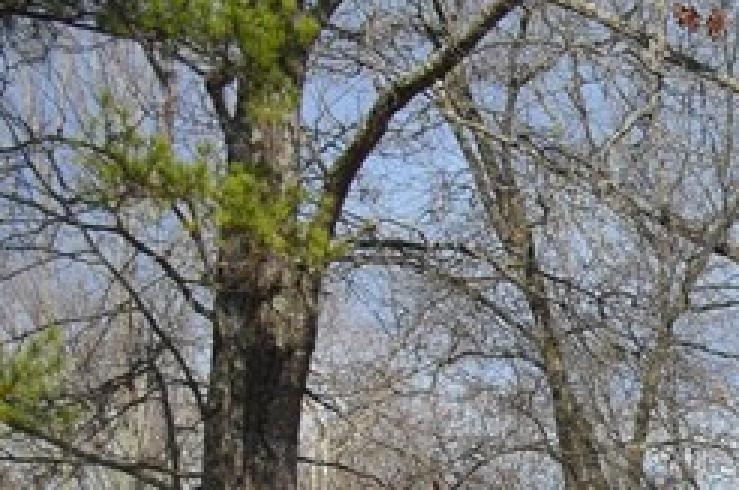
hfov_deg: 13.4
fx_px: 2725
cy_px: 927
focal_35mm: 133
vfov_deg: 9.7
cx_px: 1437
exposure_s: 1/1600
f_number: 4
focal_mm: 20
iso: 400
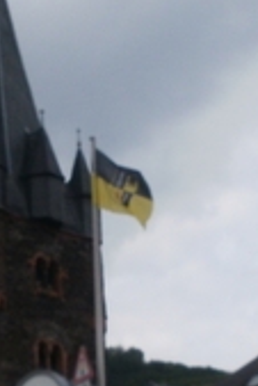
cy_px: 276
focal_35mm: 133
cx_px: 96
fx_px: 1427
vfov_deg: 15.4
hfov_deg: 10.3
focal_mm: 6.3
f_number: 5.6
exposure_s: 1/500
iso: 100
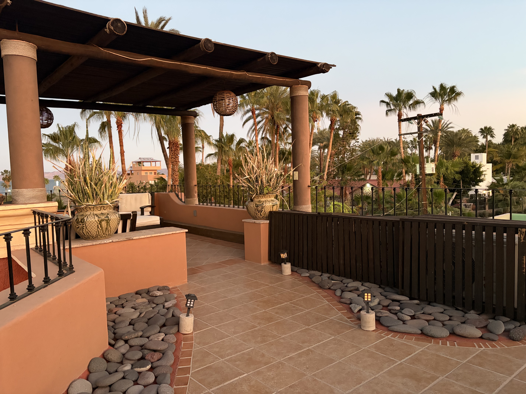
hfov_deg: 67.3
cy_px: 197
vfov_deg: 53.1
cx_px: 263
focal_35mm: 26
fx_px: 395
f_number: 1.6
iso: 640
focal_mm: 5.96
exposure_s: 1/30
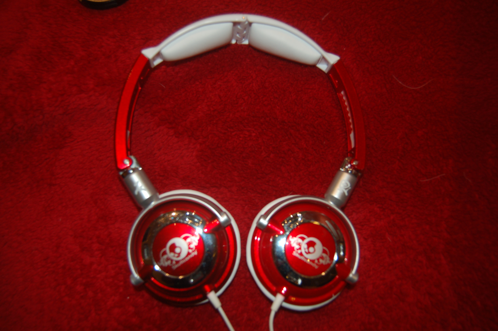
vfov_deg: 43.5
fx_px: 415
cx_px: 249
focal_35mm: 30
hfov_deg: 62.0
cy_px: 166
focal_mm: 20
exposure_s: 1/60
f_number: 3.8
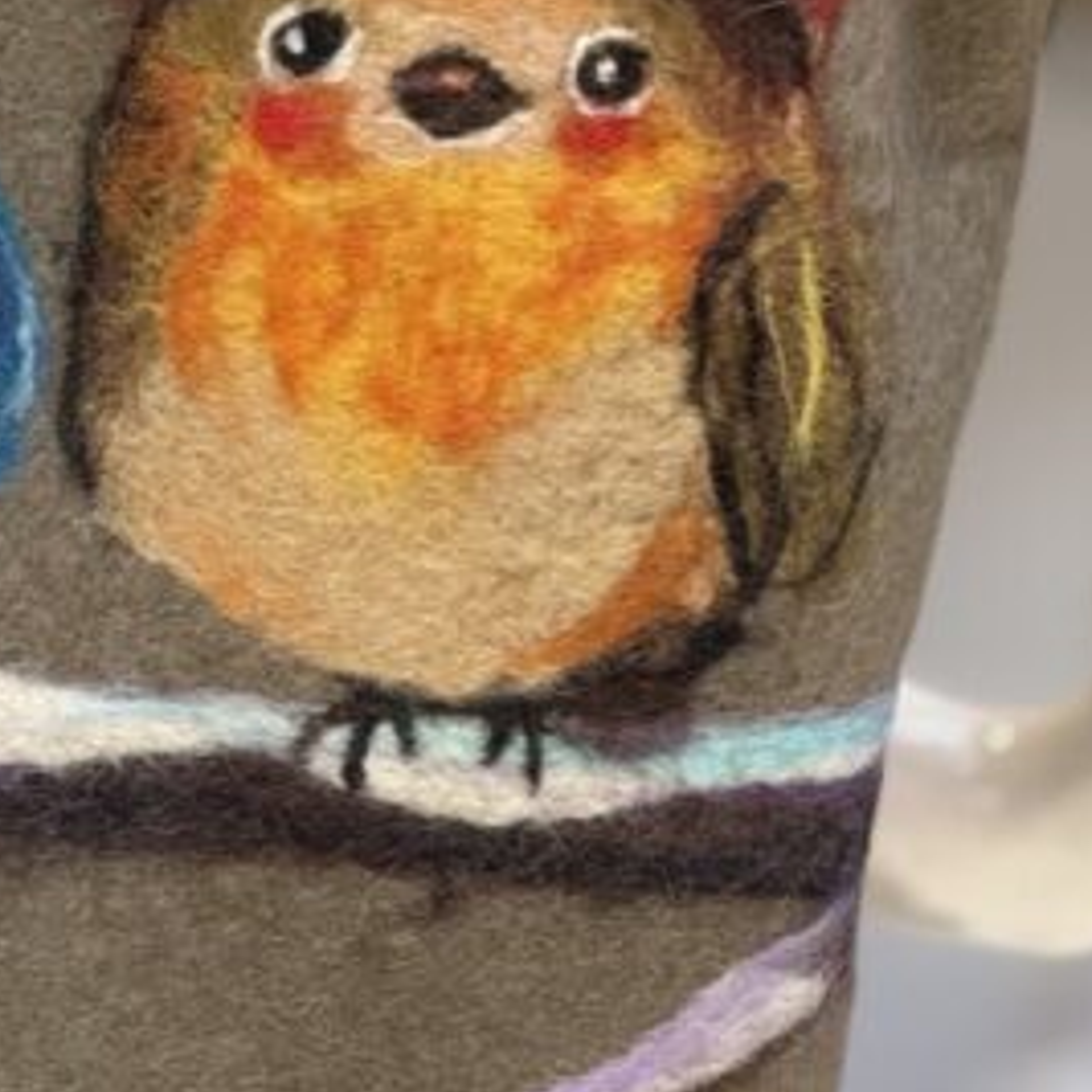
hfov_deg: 5.5
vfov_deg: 5.5
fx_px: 11350
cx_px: 49
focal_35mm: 318
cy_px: -16
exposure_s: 1/50
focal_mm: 15.66
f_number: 2.8
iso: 250
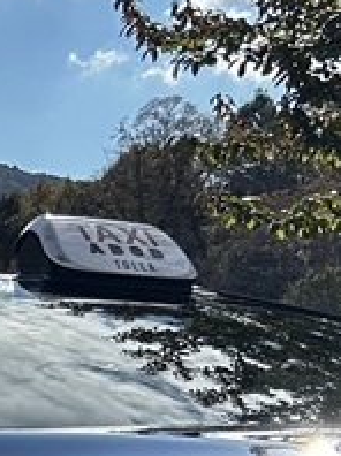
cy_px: 588
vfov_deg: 19.9
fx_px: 1198
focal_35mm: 91
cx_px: -78
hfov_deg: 15.6
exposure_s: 1/7463
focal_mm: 5.7
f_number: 1.5
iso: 50
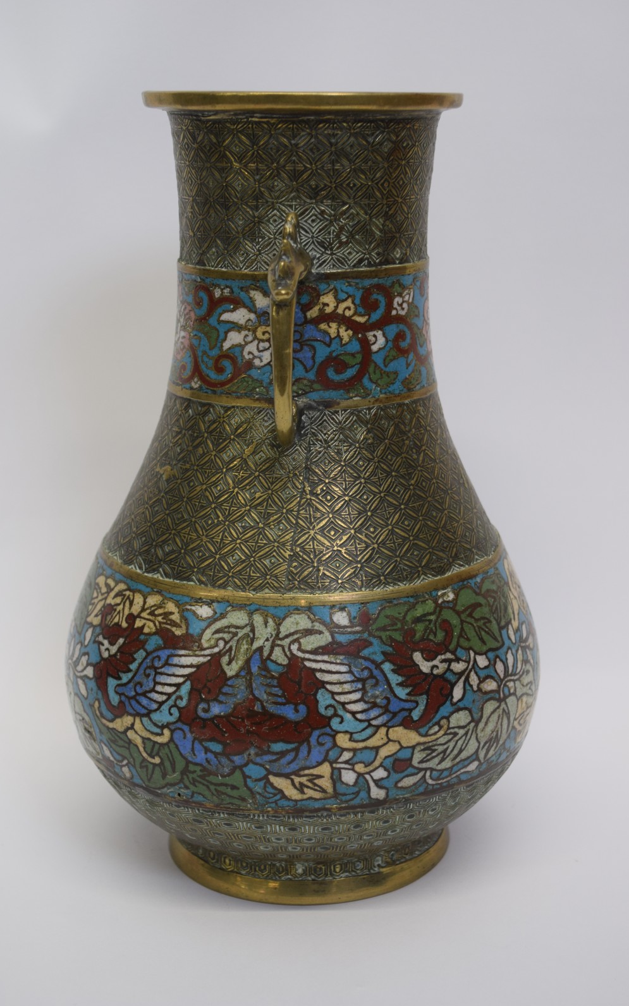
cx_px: 316
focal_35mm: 56
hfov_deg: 23.1
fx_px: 1536
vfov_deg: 36.3
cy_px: 497
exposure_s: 1/60
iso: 450
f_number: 5
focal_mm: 36
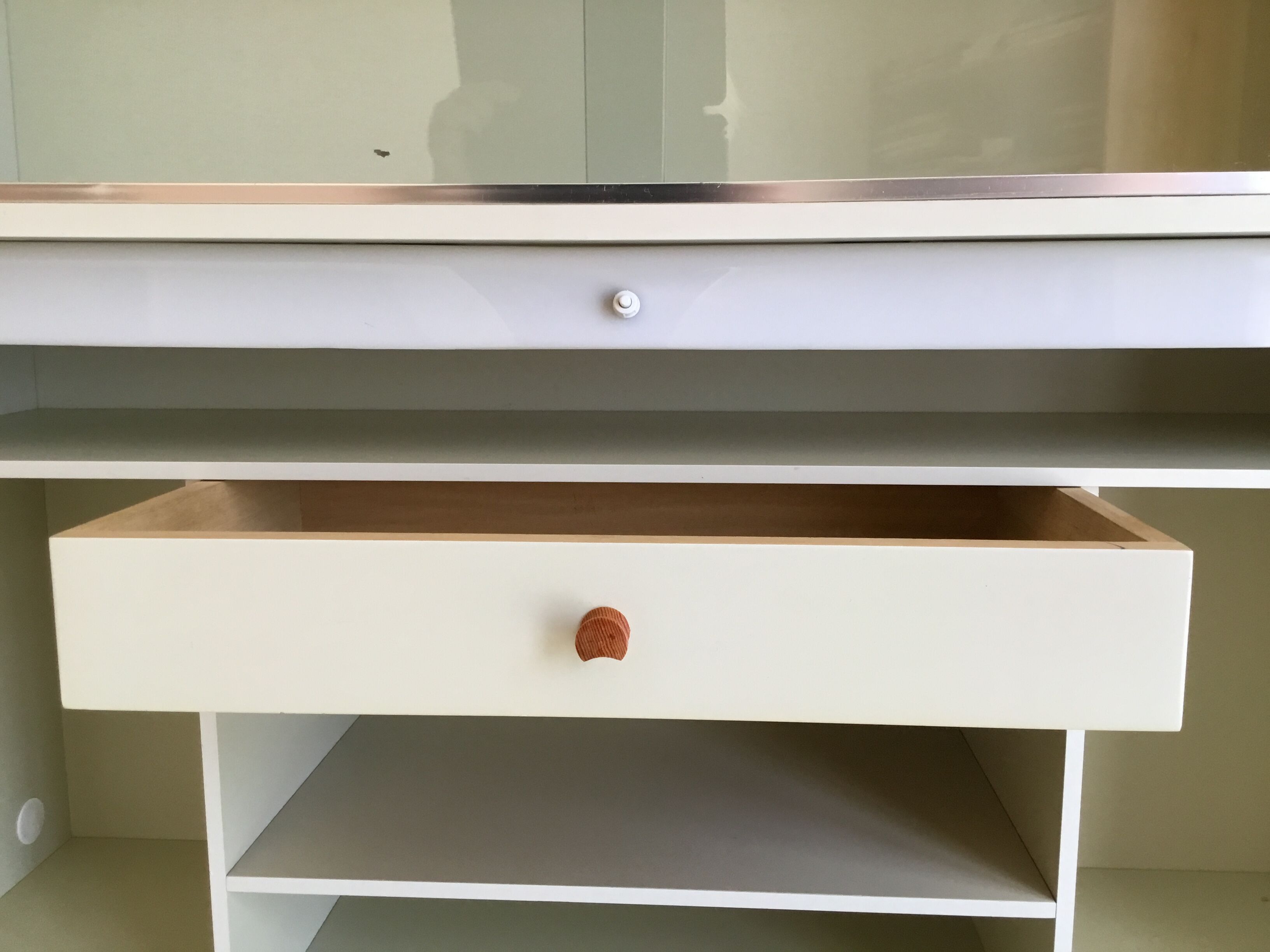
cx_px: 635
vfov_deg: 45.4
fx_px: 1137
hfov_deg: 58.4
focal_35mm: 31
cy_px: 476
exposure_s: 1/33
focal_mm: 3.3
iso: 50
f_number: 2.4
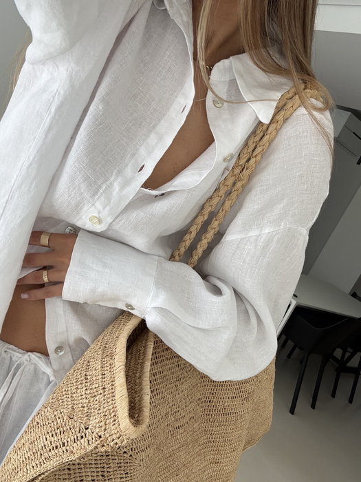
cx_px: 180
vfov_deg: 60.0
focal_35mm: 30
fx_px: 417
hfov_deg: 46.8
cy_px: 241
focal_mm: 2.69
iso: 25
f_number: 1.9
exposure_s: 1/221
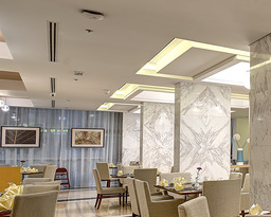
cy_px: 138
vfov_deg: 34.0
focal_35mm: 44
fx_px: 353
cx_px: 378
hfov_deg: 30.1
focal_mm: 15
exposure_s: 1/1.67
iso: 100
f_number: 8
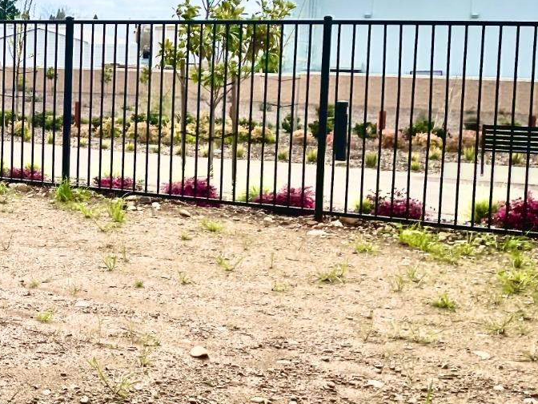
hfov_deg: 30.4
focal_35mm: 58
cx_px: -25
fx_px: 901
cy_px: 113
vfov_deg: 25.0
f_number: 1.6
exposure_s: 1/6897
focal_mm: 4.2
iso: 50
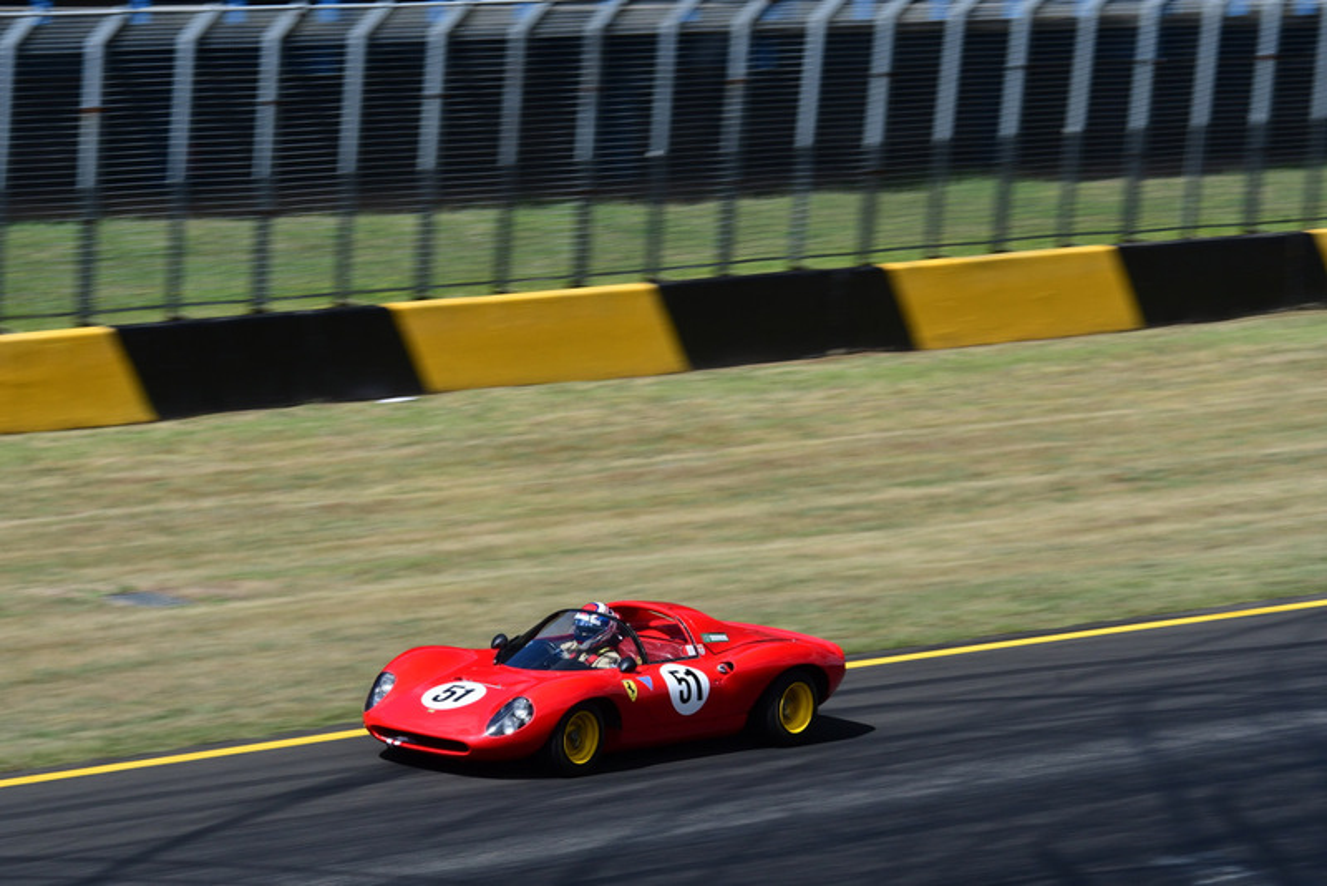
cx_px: 664
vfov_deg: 7.0
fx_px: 7190
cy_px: 443
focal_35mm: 195
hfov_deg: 10.5
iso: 500
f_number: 20
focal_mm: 130
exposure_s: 1/250
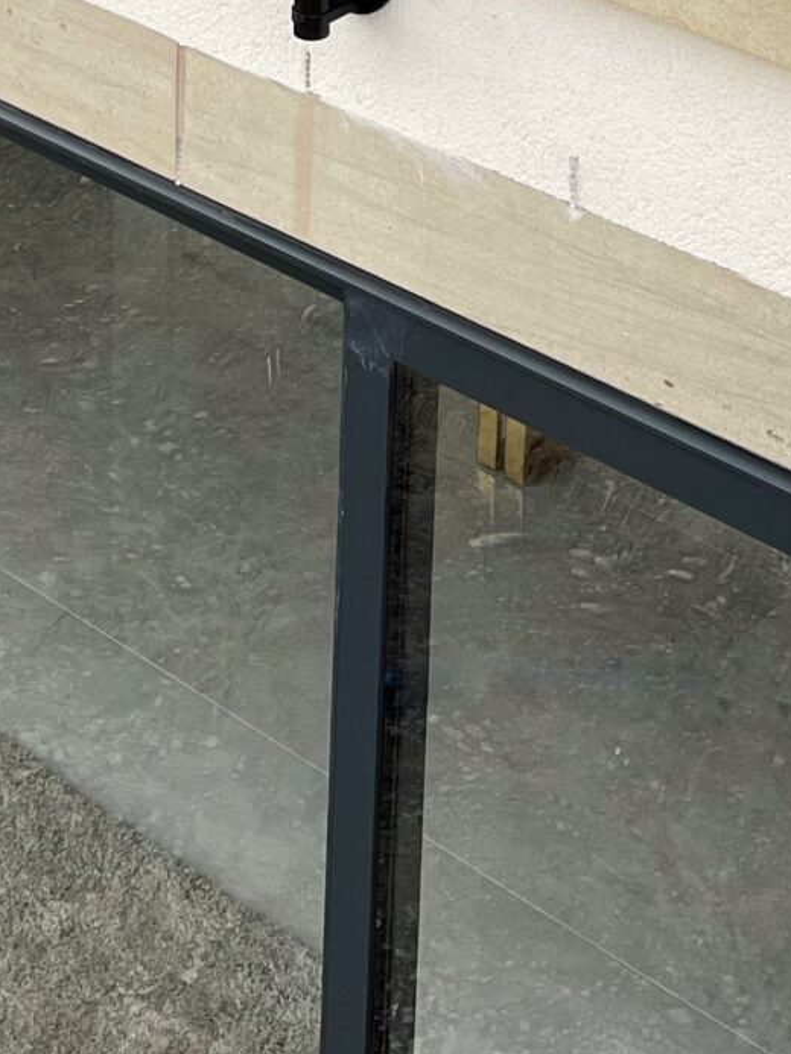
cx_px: 289
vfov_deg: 17.5
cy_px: -694
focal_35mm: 96
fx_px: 2924
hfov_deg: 15.4
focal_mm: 5.1
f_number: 1.6
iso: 50
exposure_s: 1/442
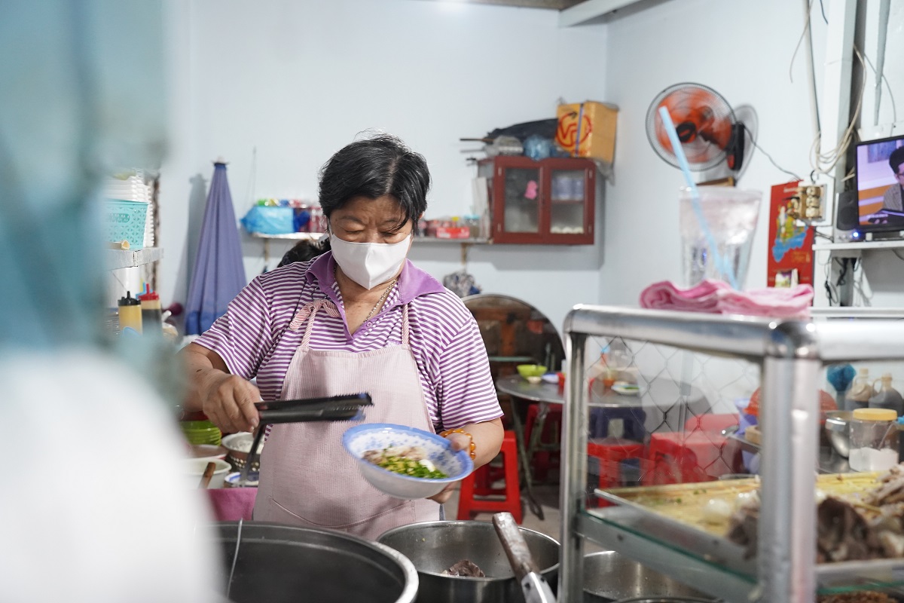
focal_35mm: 38
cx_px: 452
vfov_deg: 35.1
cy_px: 302
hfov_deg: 50.7
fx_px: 954
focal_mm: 38
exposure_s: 1/125
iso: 4000
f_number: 4
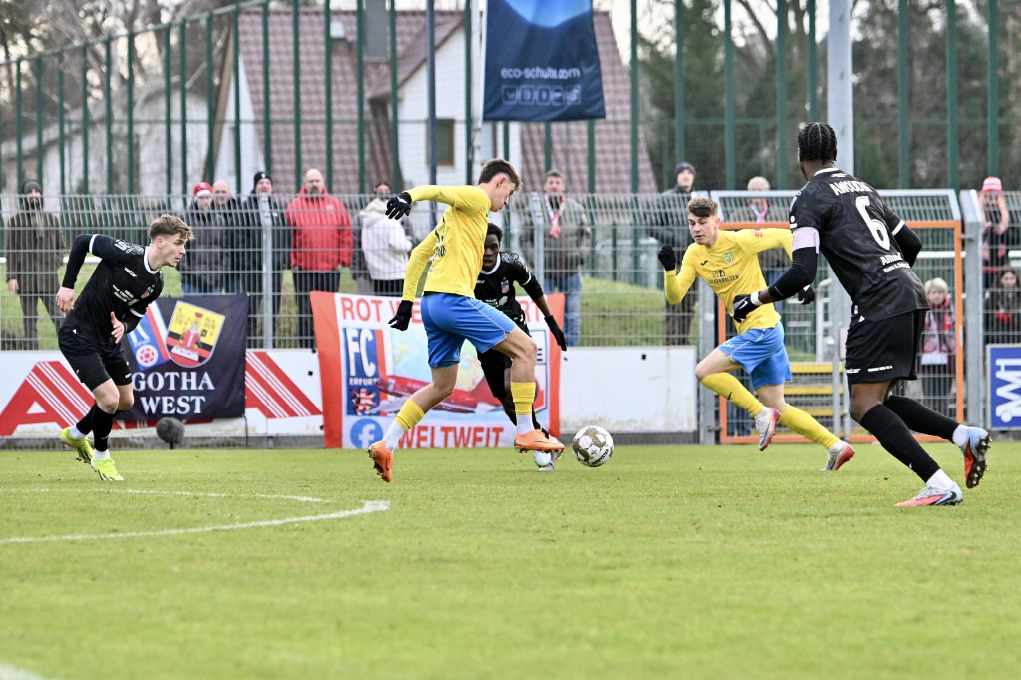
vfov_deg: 6.5
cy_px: 340
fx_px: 5955
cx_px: 510
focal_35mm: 210
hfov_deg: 9.8
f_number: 5.3
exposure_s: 1/1600
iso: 5600
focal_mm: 210
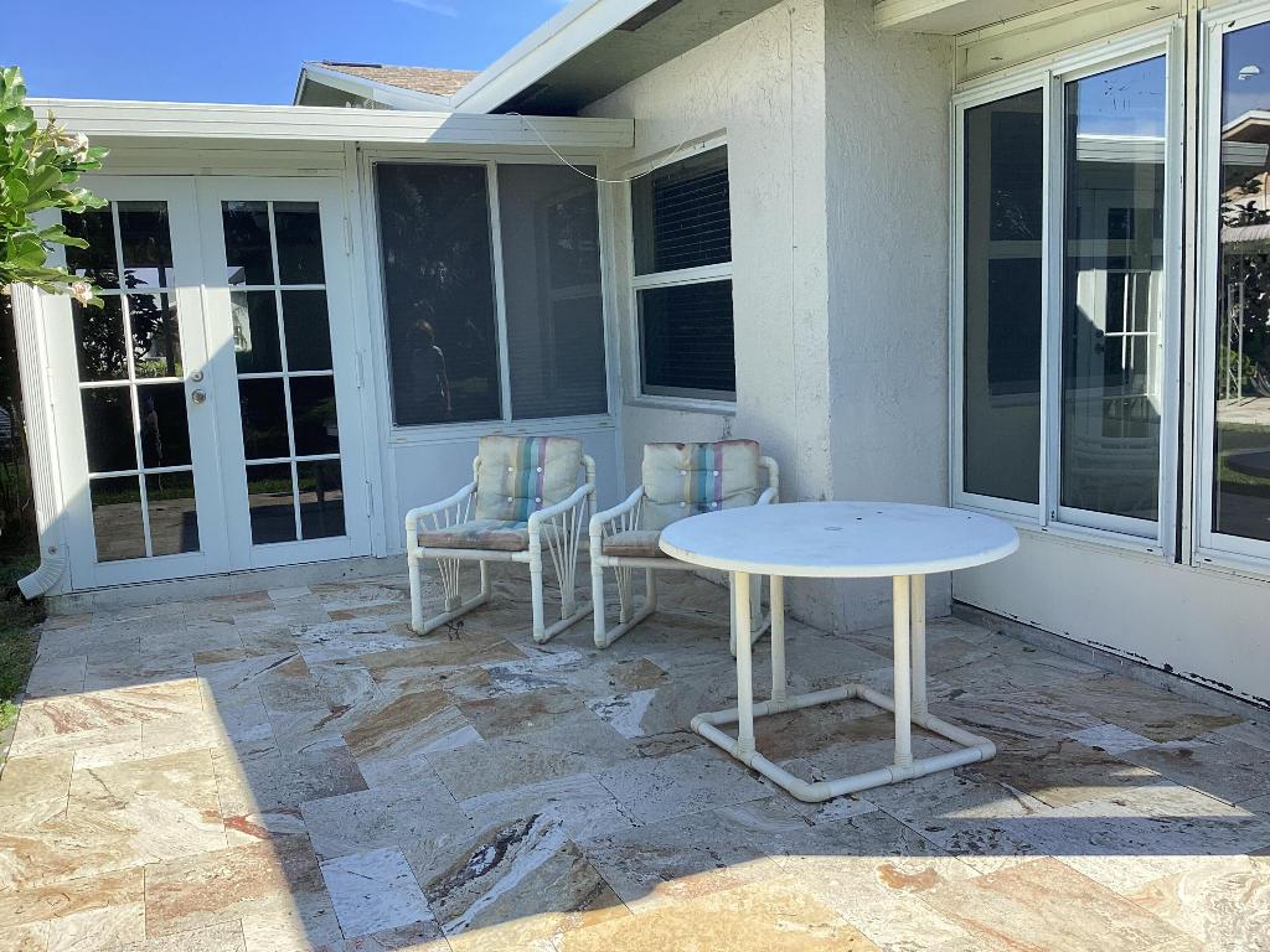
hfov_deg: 58.4
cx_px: 635
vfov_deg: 45.4
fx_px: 1137
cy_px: 476
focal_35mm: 31
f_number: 2.4
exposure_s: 1/397
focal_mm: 3.3
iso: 25
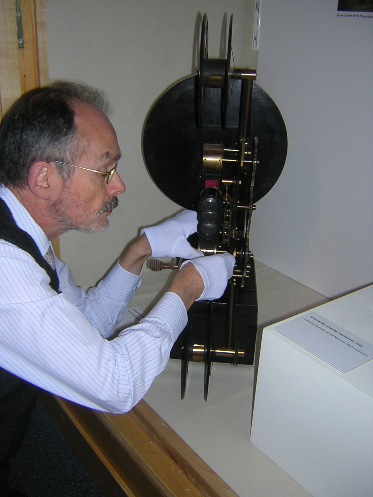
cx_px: 186
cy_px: 248
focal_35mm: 36
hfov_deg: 39.7
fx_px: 517
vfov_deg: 51.4
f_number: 2.6
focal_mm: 4.7
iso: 100
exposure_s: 1/60.1
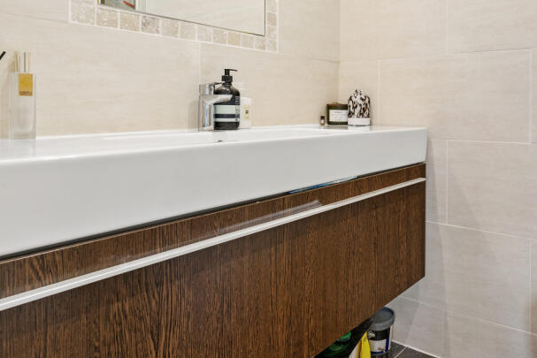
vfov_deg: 46.9
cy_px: 109
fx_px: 403
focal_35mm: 27
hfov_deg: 61.1
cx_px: 440
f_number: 8
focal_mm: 16
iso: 320
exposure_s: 1
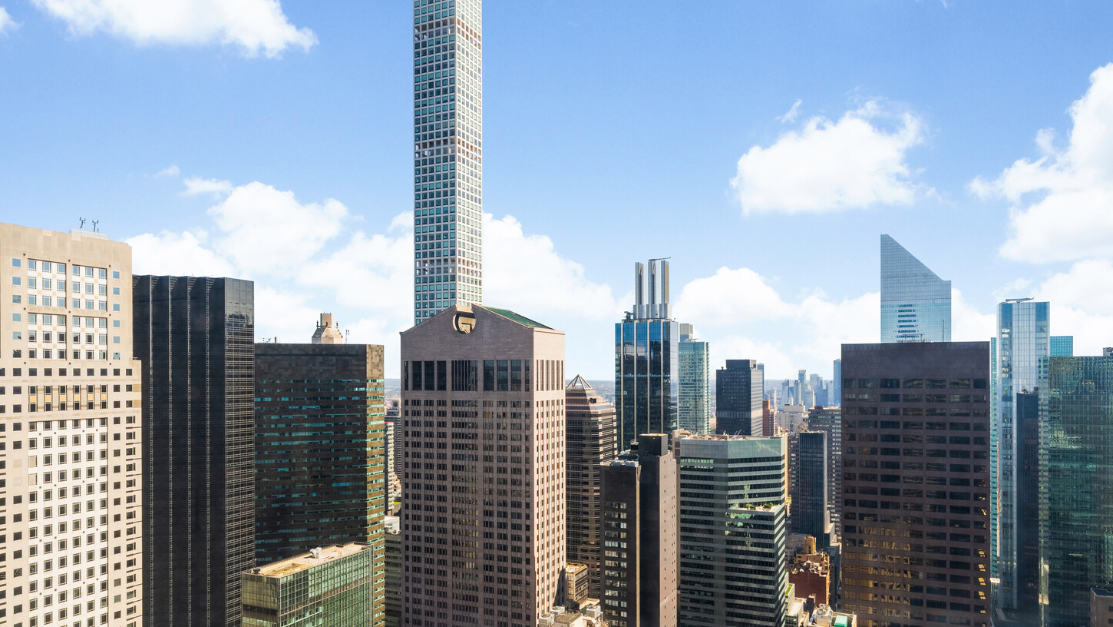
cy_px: 375
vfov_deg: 44.2
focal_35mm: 26
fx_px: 767
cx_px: 540
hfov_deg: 71.9
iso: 800
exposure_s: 1/80
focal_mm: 24
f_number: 18
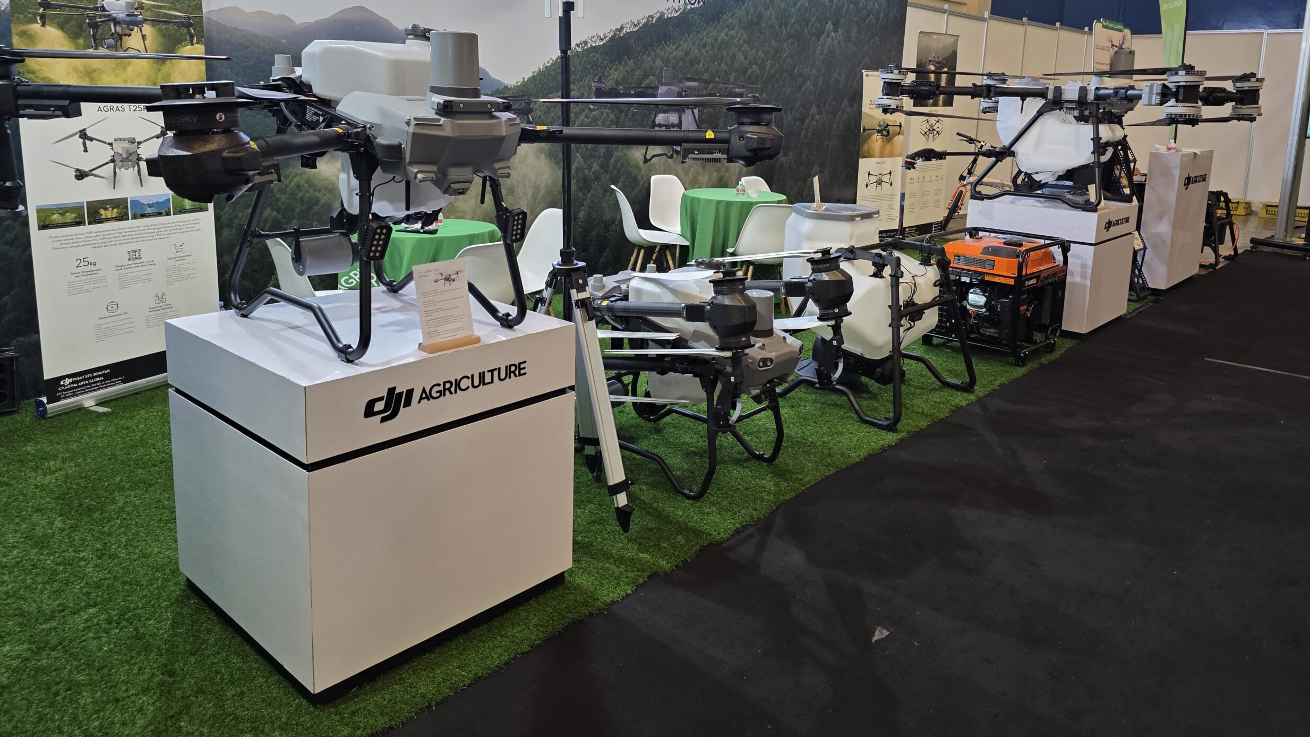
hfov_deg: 71.9
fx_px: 903
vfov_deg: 43.7
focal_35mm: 26
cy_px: 240
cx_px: 654
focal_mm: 6.3
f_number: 1.7
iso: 160
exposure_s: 1/100
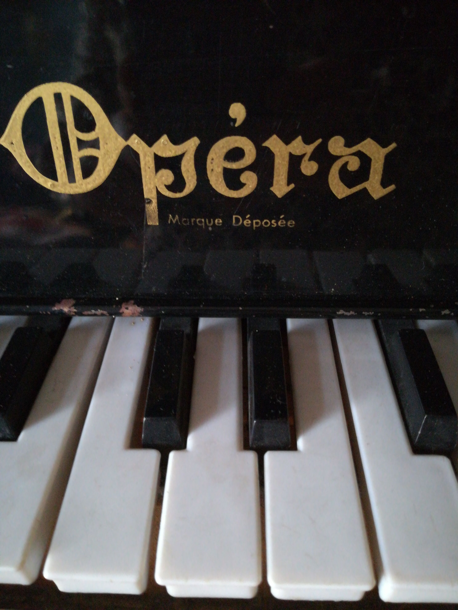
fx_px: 459
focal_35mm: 26
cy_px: 305
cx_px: 229
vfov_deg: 67.3
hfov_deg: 53.1
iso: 1000
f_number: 2.2
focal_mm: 3.83
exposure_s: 1/14.3
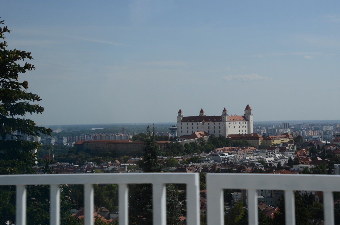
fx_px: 707
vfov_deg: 18.1
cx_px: 170
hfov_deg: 27.1
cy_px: 112
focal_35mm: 75
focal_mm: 50
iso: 125
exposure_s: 1/160
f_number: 6.3
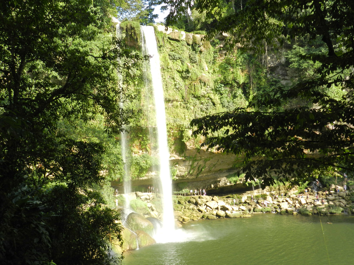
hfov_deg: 49.0
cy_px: 132
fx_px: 389
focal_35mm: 38
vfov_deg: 37.7
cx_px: 177
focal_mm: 6.7
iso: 160
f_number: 4
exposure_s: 1/250
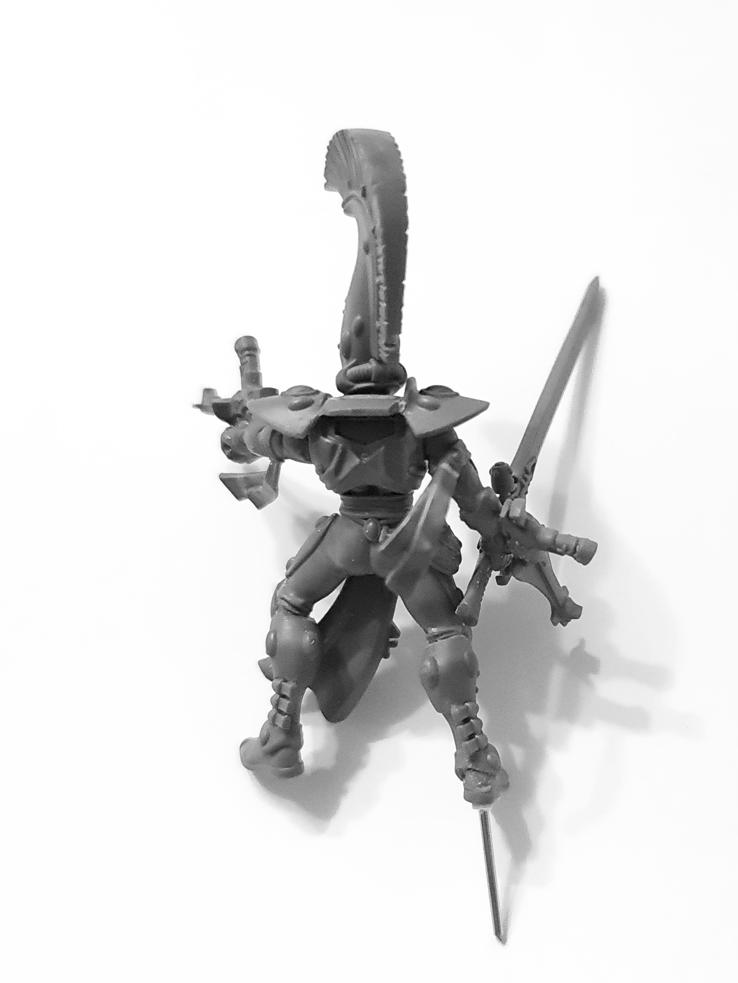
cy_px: 492
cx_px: 369
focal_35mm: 26
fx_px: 739
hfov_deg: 53.1
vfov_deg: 67.3
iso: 1600
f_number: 1.8
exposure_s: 1/180
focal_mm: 5.4
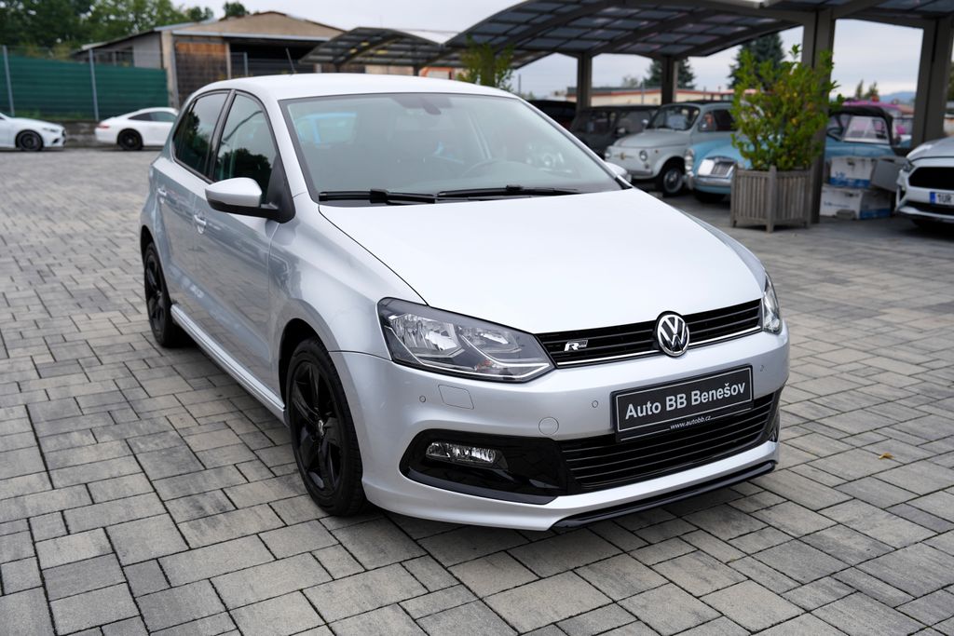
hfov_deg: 55.8
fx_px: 901
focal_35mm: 34
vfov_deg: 38.9
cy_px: 318
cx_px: 477
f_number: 4
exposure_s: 1/160
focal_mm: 34
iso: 100
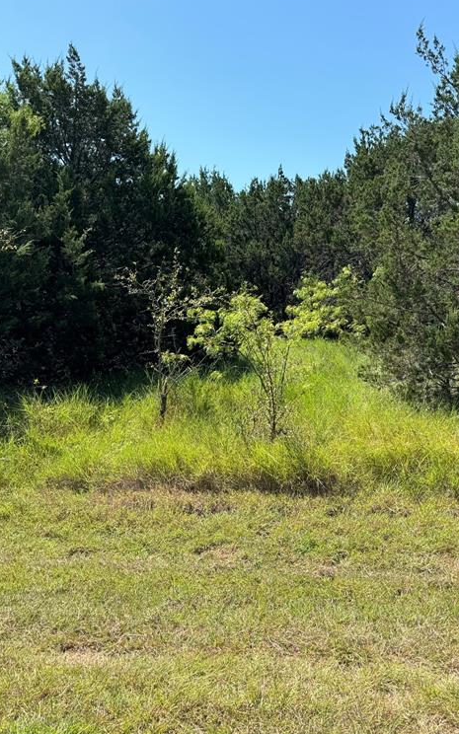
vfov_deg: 55.3
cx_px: 278
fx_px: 701
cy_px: 363
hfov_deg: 36.1
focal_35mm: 35
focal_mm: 6.76
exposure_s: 1/2252
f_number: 1.78
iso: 80
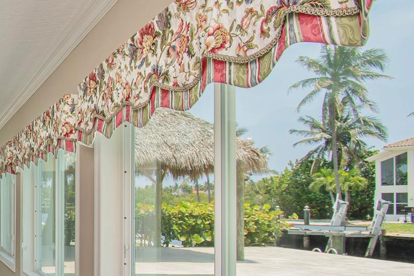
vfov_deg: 34.4
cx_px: -103
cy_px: 203
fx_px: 437
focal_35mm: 38
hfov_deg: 36.5
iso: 100
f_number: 6.3
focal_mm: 10
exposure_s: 1/160
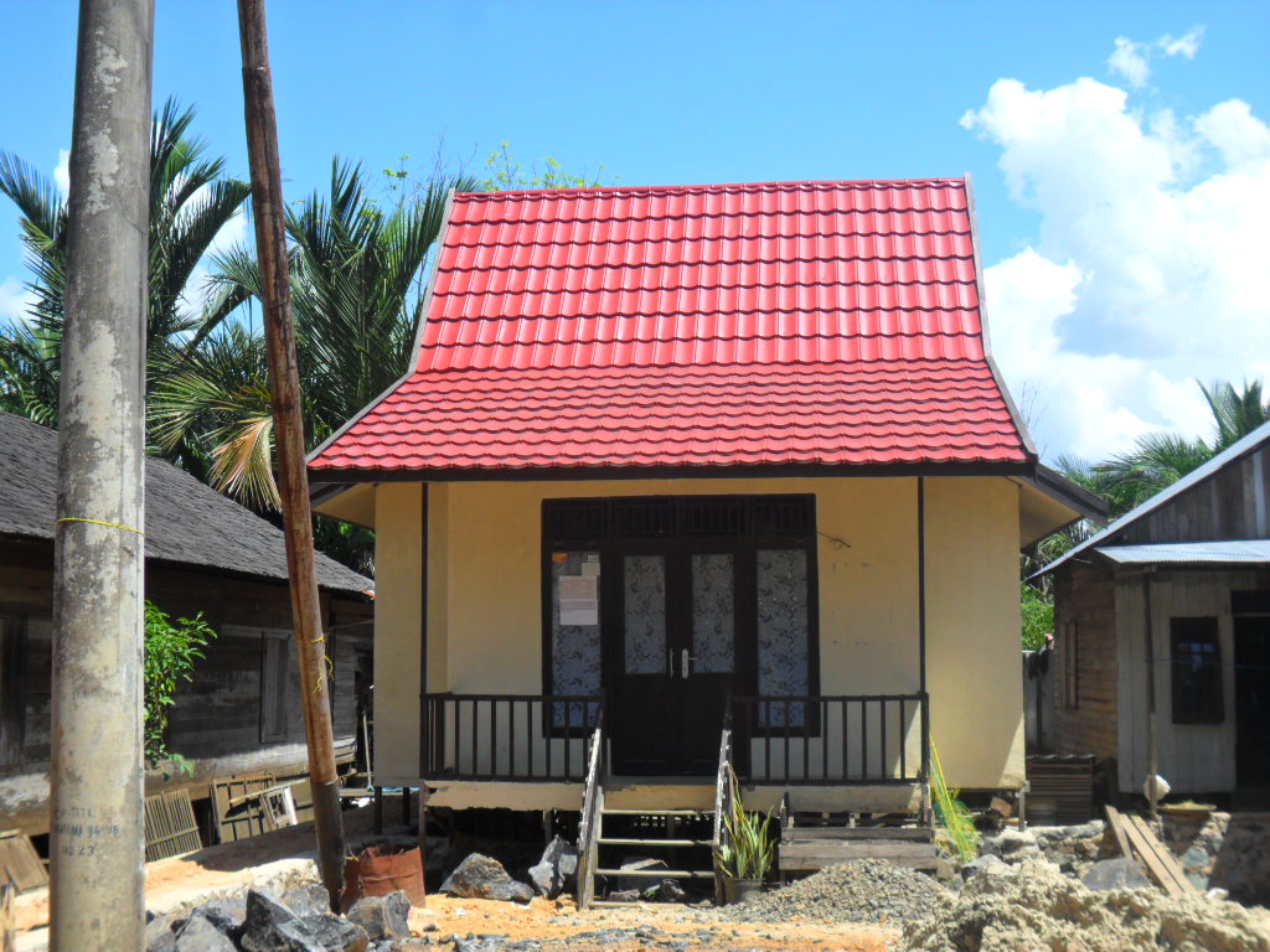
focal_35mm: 44
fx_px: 1614
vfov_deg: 32.9
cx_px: 635
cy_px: 476
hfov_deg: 42.9
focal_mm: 7.8
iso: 100
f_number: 4.5
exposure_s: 1/500
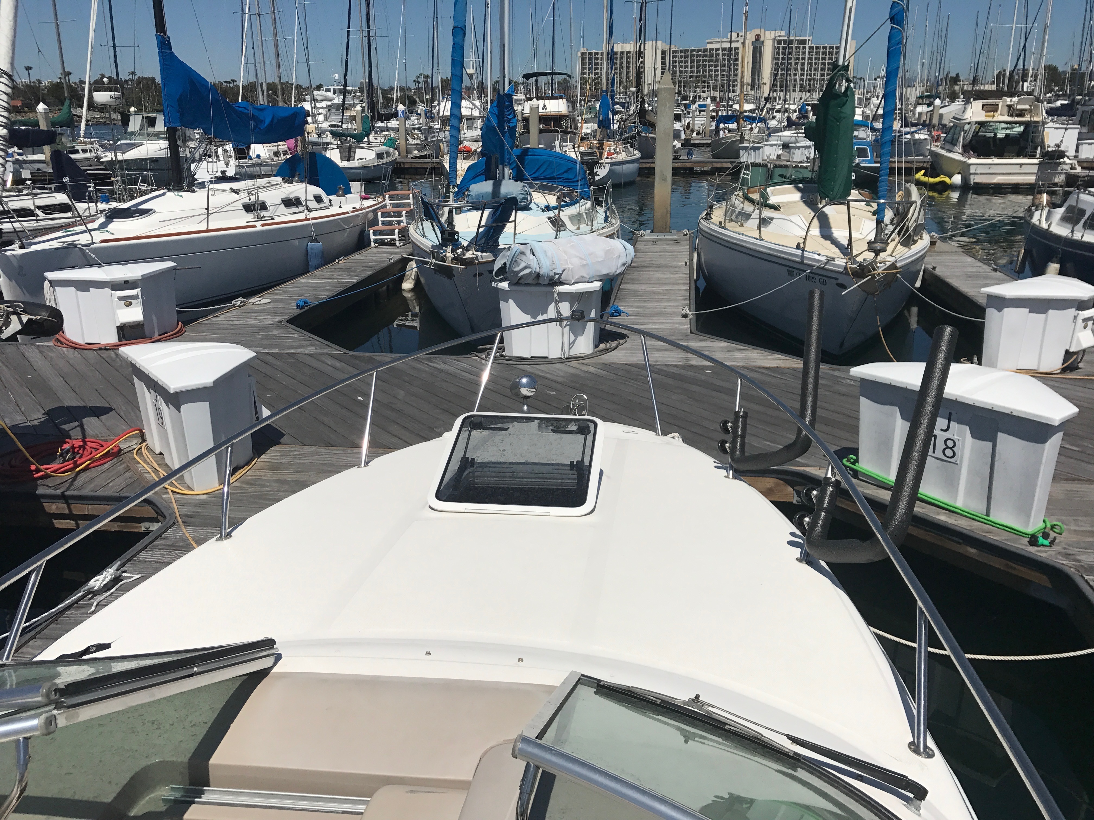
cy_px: 410
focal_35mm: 28
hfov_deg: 63.4
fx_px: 885
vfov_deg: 49.7
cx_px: 547
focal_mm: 3.99
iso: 20
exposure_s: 1/8772
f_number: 1.8
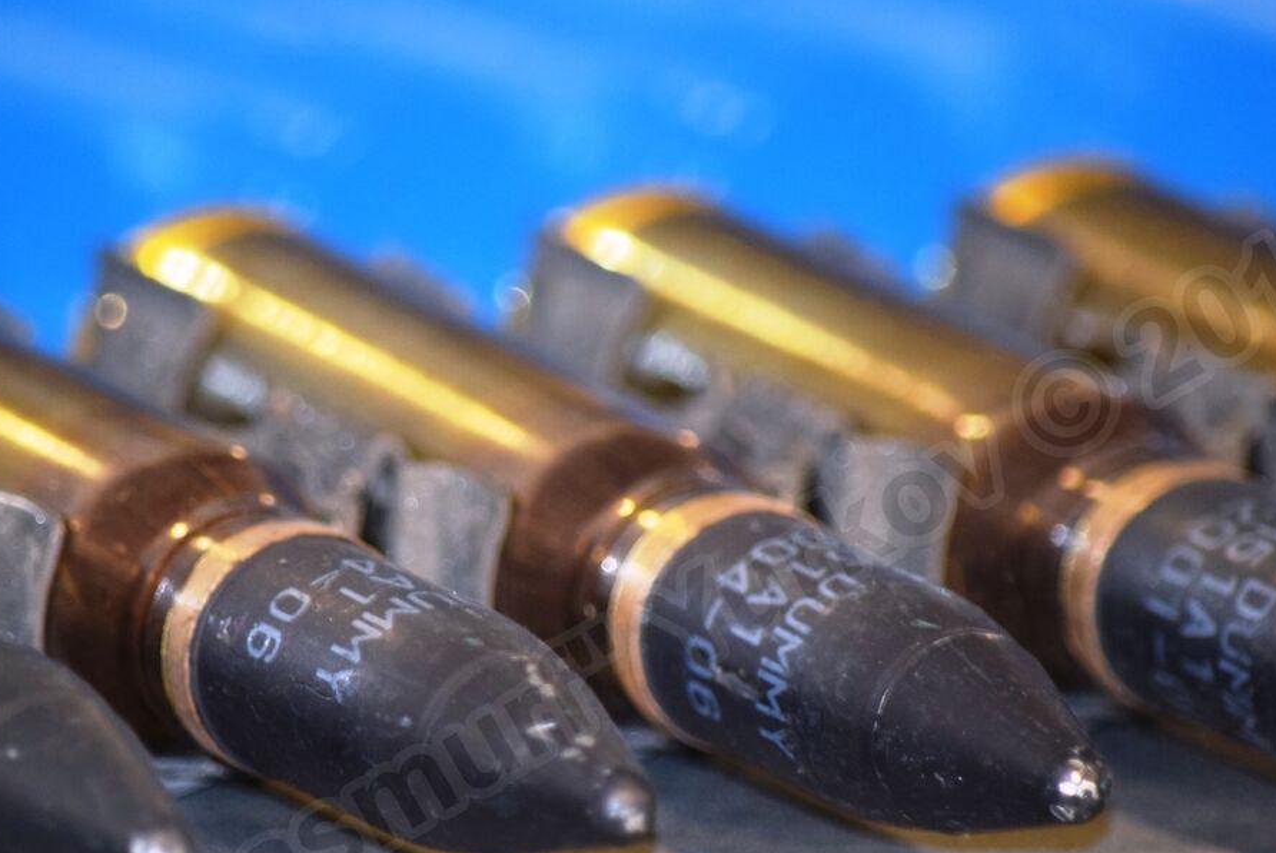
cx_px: 505
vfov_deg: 2.4
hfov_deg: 3.5
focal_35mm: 581
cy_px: 562
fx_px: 20606
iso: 1000
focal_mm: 270
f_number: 5.6
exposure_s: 1/60
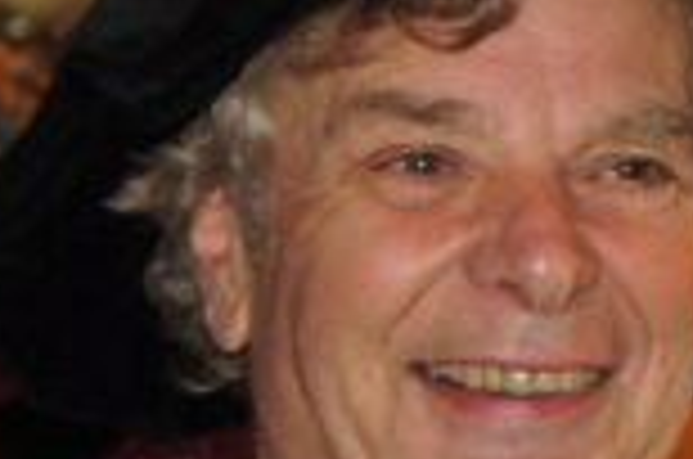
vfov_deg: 6.3
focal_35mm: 218
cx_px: 1152
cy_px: 497
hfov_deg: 9.1
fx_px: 4178
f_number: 4
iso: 1600
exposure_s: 1/60
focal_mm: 29
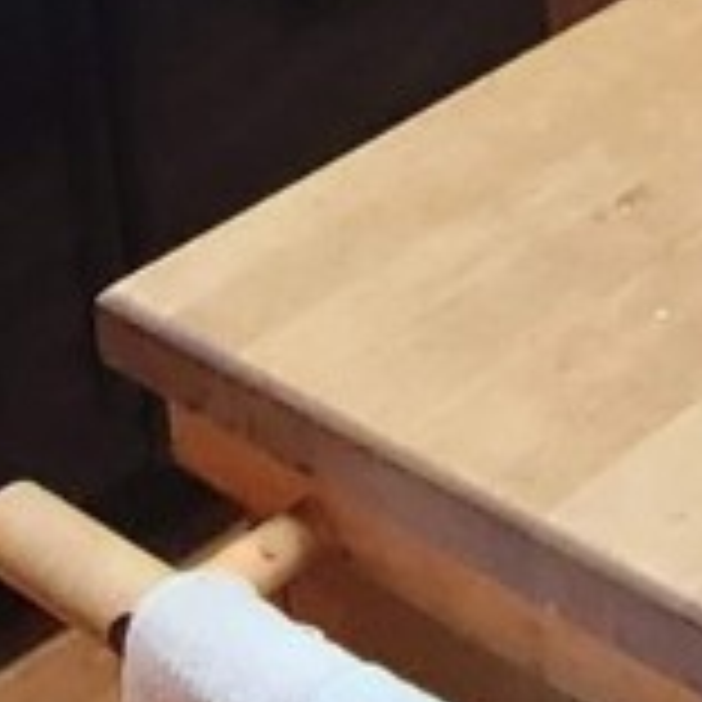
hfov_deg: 14.9
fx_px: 2593
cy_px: -567
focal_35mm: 113
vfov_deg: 13.7
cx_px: 860
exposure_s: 1/40
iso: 320
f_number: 2.2
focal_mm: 2.2
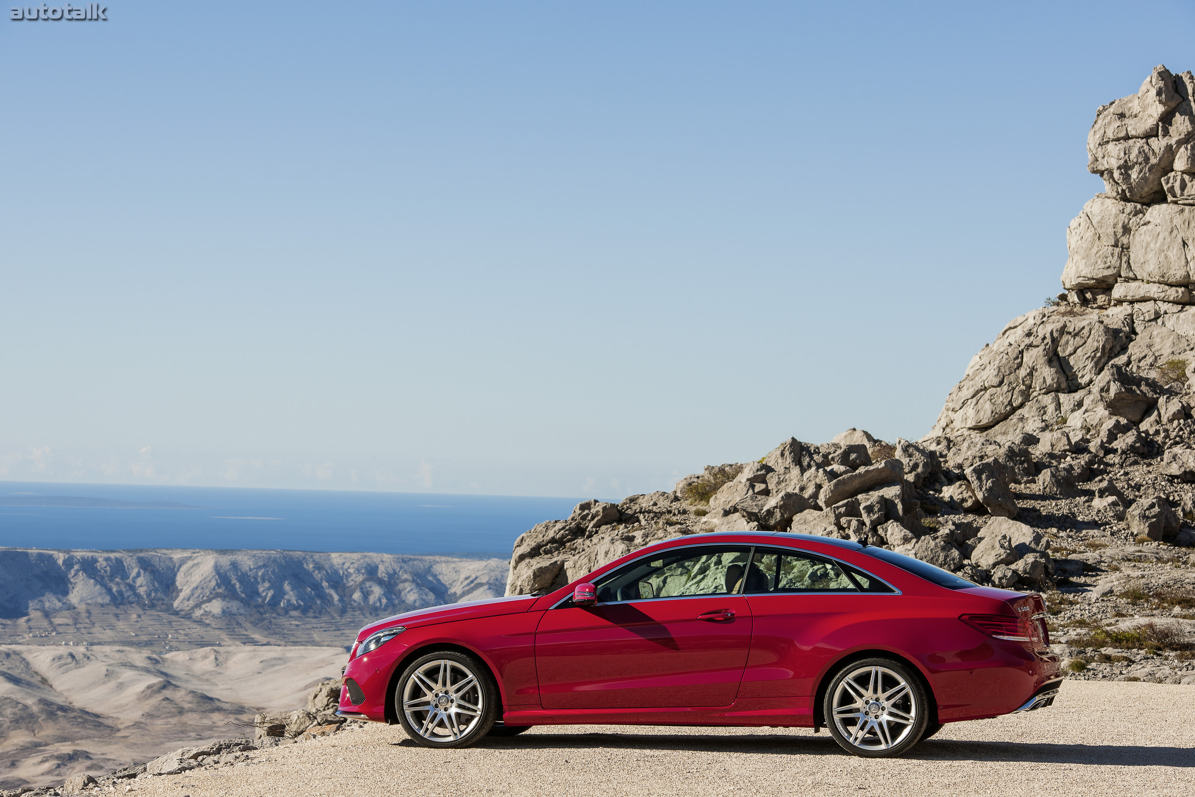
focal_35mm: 80
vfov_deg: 17.1
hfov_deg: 25.4
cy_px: 398
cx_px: 598
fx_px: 2656
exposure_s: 1/250
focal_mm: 80
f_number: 8
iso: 100
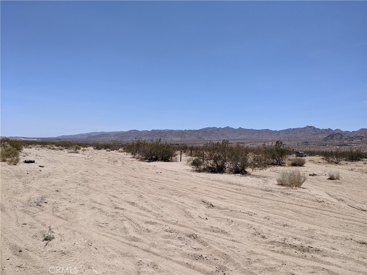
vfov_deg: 51.4
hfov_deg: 65.3
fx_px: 286
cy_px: 138
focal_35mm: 27
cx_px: 184
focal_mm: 4.44
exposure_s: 1/5882
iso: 80
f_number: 1.8
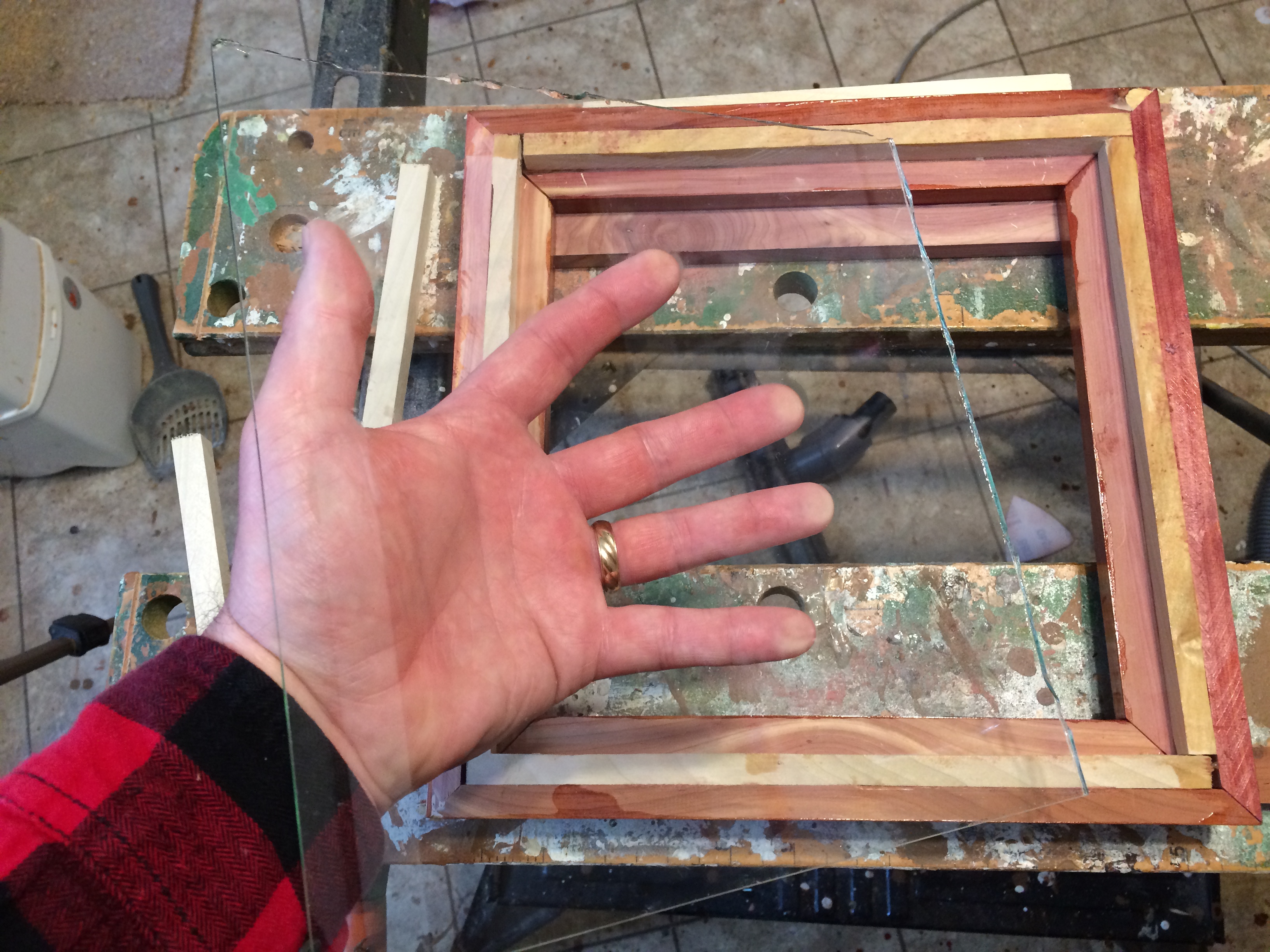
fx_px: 1064
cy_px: 476
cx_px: 635
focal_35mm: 29
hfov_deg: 61.7
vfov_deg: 48.2
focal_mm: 4.15
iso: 160
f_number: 2.2
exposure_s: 1/30
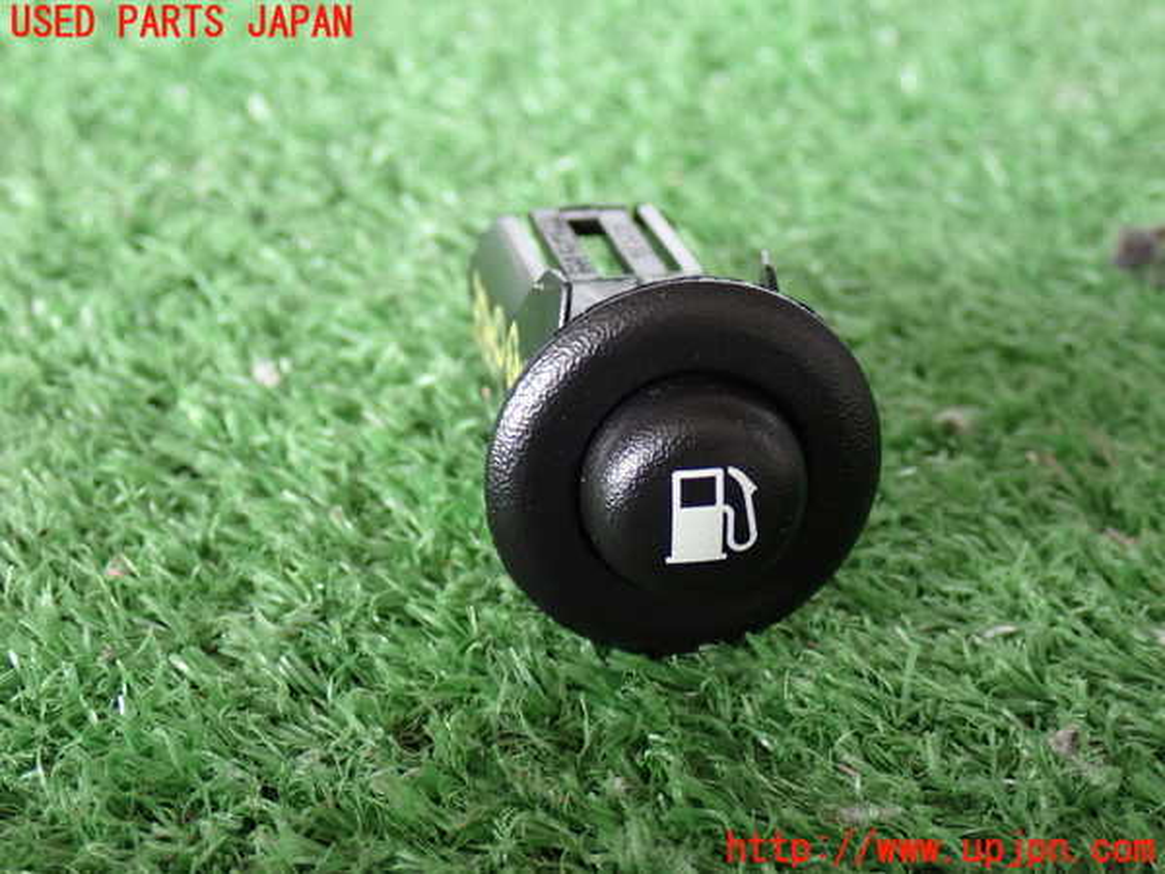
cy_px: 437
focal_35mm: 67
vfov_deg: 21.9
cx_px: 582
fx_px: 2255
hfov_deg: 29.0
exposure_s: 1/60
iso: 800
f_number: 3.8
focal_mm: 11.88
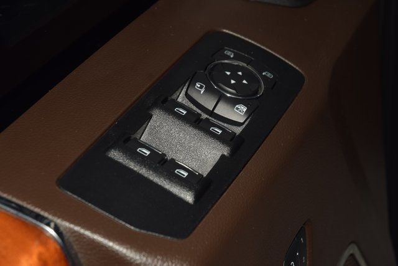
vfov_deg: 13.0
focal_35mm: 105
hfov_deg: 19.5
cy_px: 133
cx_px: 199
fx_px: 1161
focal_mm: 70
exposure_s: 1/125
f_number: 8
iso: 100
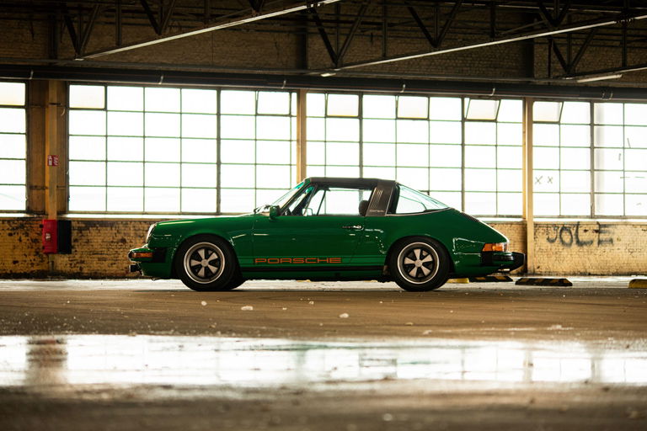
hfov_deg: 17.1
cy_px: 216
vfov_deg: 11.4
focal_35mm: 120
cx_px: 324
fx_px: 2156
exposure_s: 1/30
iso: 560
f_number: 4.5
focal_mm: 120
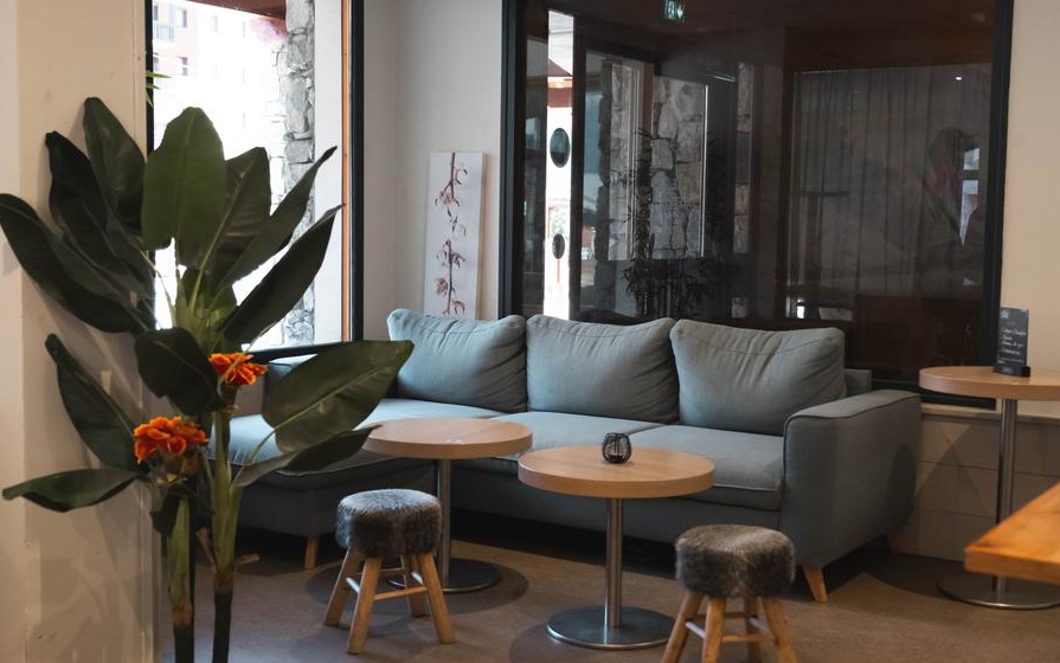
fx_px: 1214
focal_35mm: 42
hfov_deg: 47.2
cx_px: 529
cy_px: 323
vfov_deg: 30.6
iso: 2000
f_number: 2.8
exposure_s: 1/250
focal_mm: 27.4
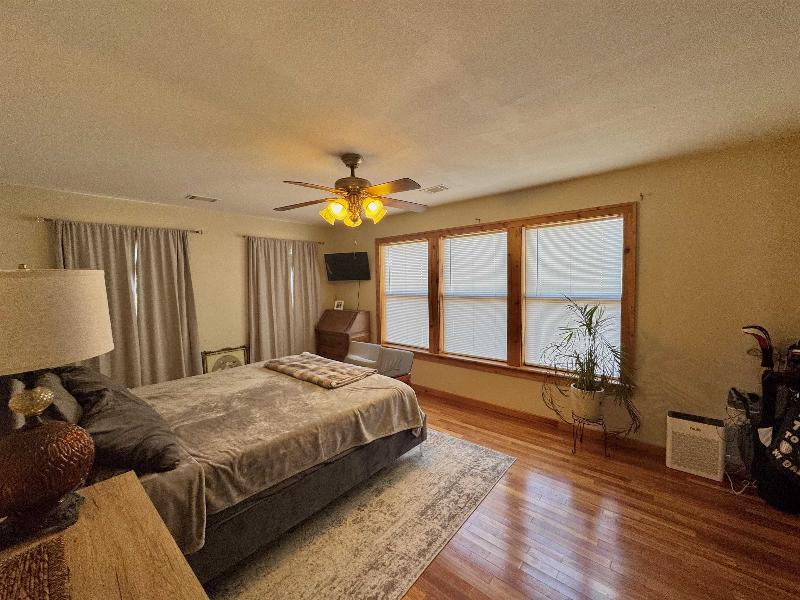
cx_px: 400
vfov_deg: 85.7
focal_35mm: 14
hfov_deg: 102.1
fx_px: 324
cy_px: 300
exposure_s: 1/120
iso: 125
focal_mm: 2.22
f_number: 2.2
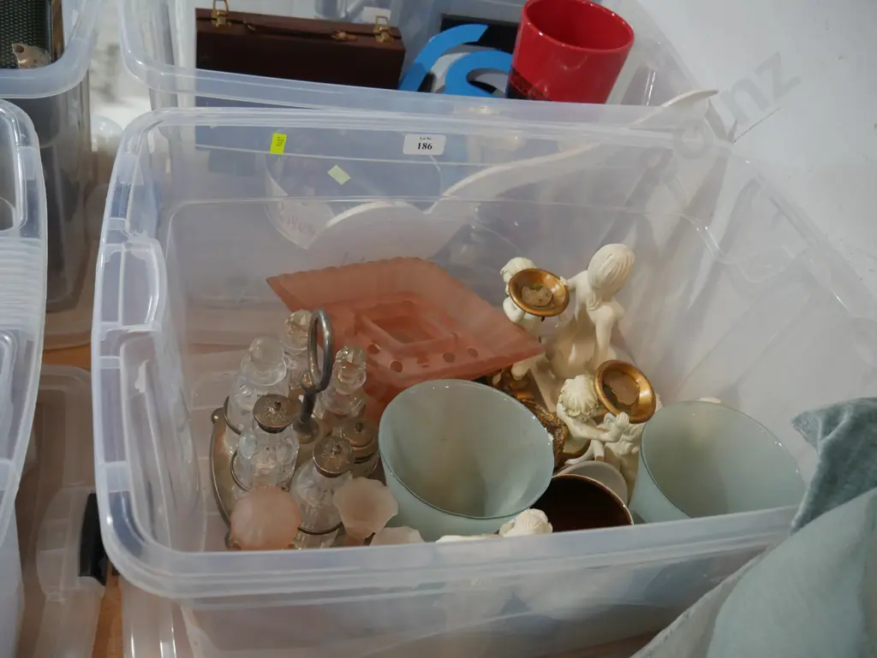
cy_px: 329
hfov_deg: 59.9
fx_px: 760
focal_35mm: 30
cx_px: 438
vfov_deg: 46.8
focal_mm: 15
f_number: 3.6
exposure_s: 1/60
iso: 640
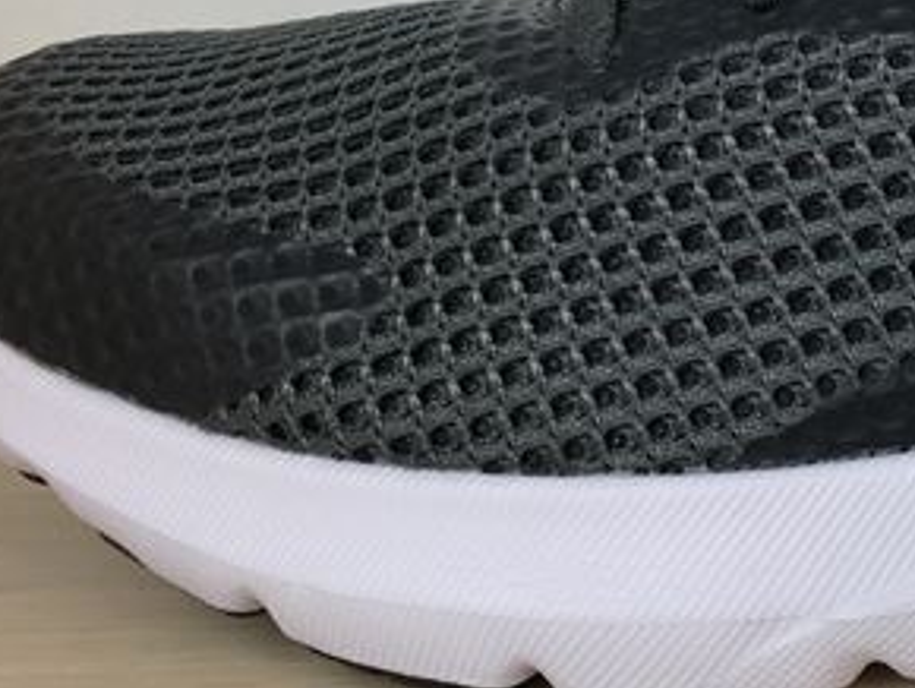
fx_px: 2116
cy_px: 174
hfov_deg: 22.5
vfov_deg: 18.3
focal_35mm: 80
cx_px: 1089
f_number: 2.2
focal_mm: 4.15
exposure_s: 1/120
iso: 32
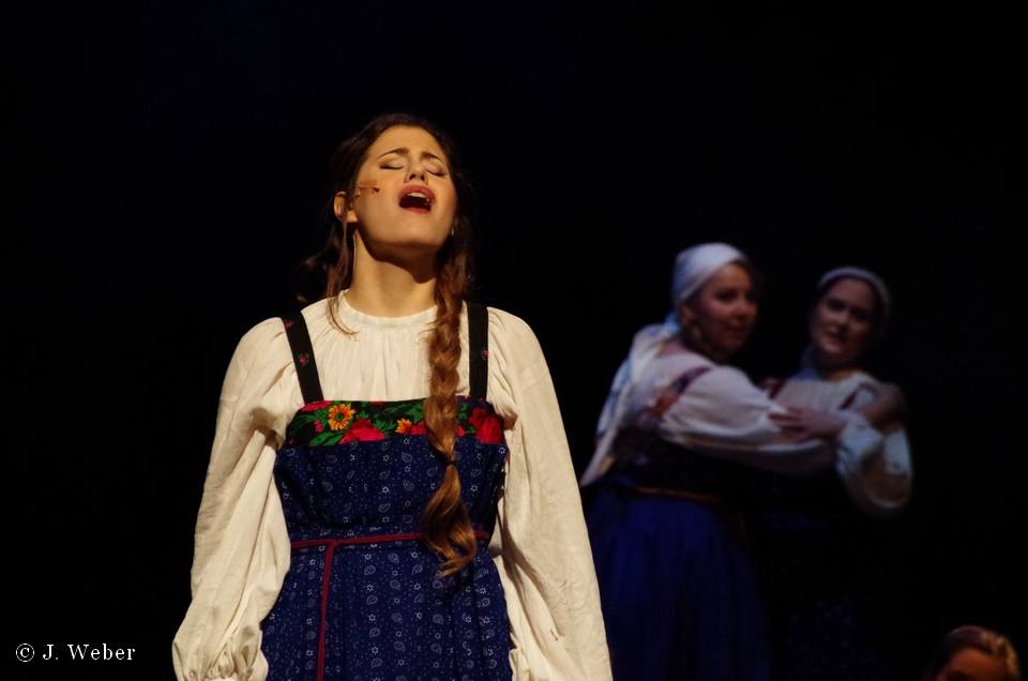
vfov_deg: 4.6
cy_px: 340
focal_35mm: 300
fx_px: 8550
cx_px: 514
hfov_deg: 6.9
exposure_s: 1/160
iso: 6400
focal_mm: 200
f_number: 8
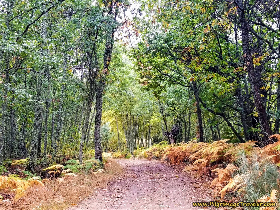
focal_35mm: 26
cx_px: 140
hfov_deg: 67.3
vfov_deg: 53.1
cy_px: 105
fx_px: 210
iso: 160
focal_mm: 4.3
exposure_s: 1/48
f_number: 1.7
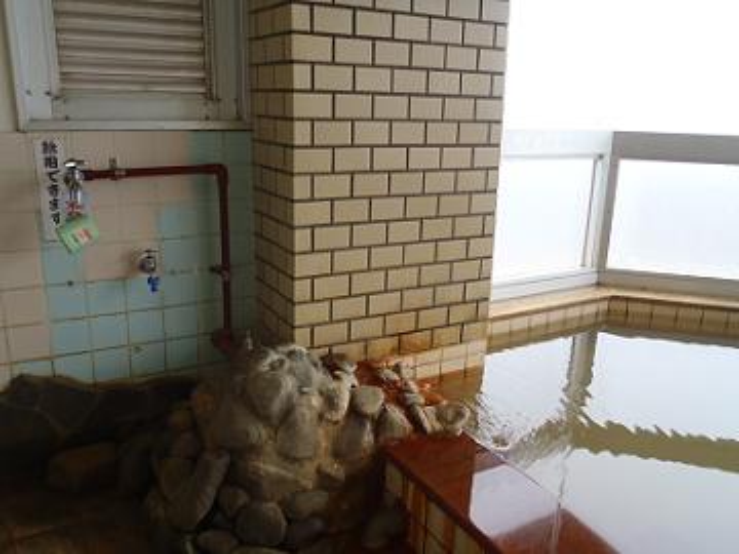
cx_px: 370
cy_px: 277
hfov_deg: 63.4
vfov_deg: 49.7
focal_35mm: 28
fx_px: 598
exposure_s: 1/30
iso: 100
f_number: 3.9
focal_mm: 5
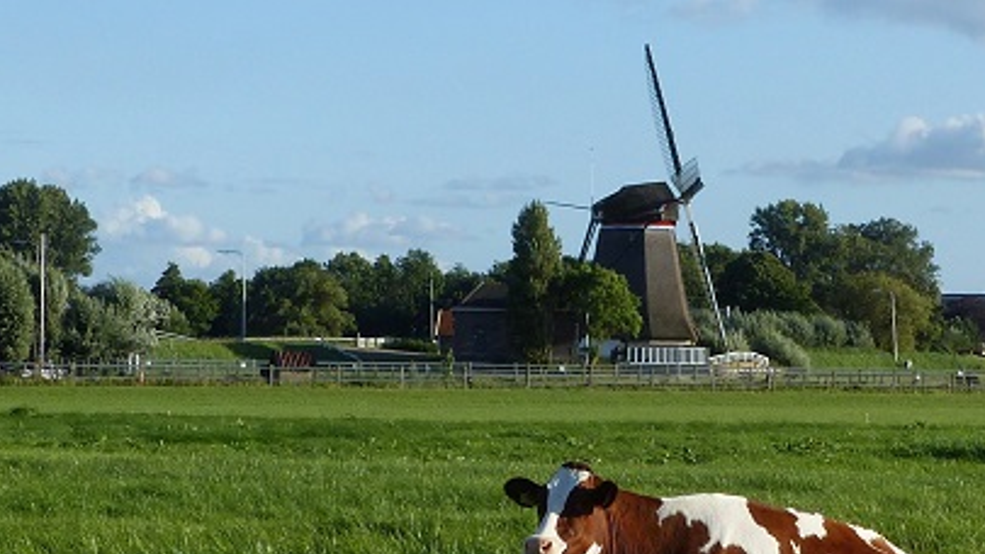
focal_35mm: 164
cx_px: 574
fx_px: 4284
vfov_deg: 7.4
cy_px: 287
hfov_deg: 13.1
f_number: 4
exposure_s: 1/800
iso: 100
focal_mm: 10.9
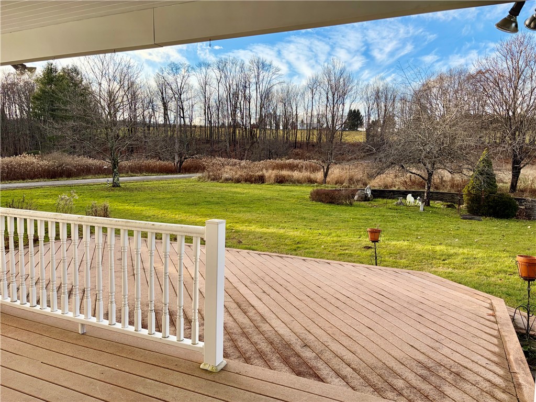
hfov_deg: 67.3
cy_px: 201
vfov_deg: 53.1
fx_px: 403
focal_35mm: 26
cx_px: 268
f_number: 1.6
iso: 64
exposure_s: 1/1064
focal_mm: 5.96
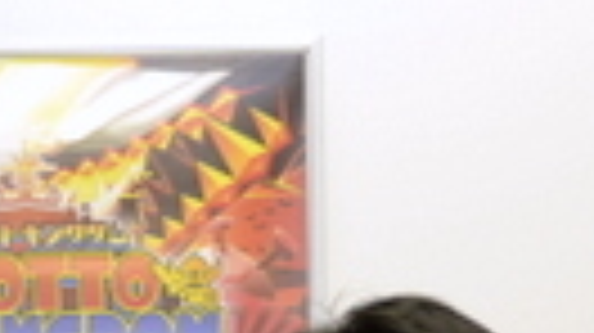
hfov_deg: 9.8
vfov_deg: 5.5
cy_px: 693
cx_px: -58
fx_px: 3415
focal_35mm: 217
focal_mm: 38
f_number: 4.2
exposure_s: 1/60
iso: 560
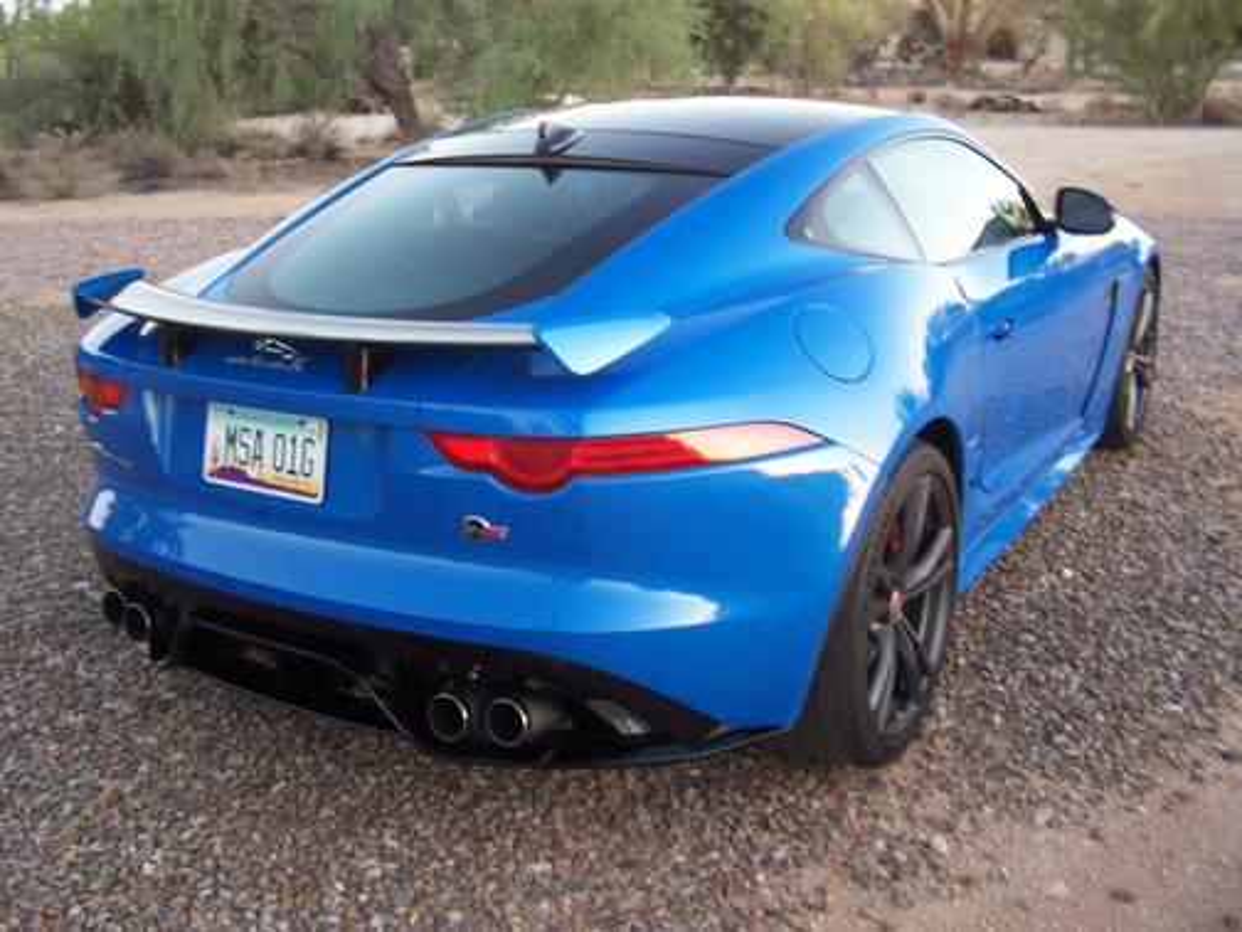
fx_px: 1363
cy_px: 466
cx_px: 621
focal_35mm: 38
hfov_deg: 49.0
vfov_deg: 37.7
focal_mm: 6.3
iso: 140
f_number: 2.8
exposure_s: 1/30
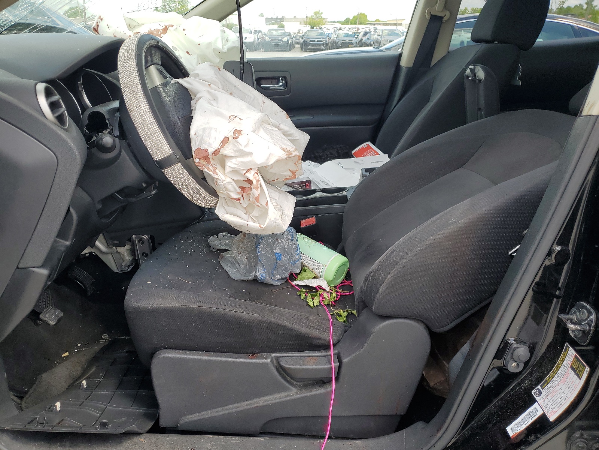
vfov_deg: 53.1
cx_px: 300
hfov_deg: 67.3
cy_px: 225
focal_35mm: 26
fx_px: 450
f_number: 1.5
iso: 50
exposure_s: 1/625
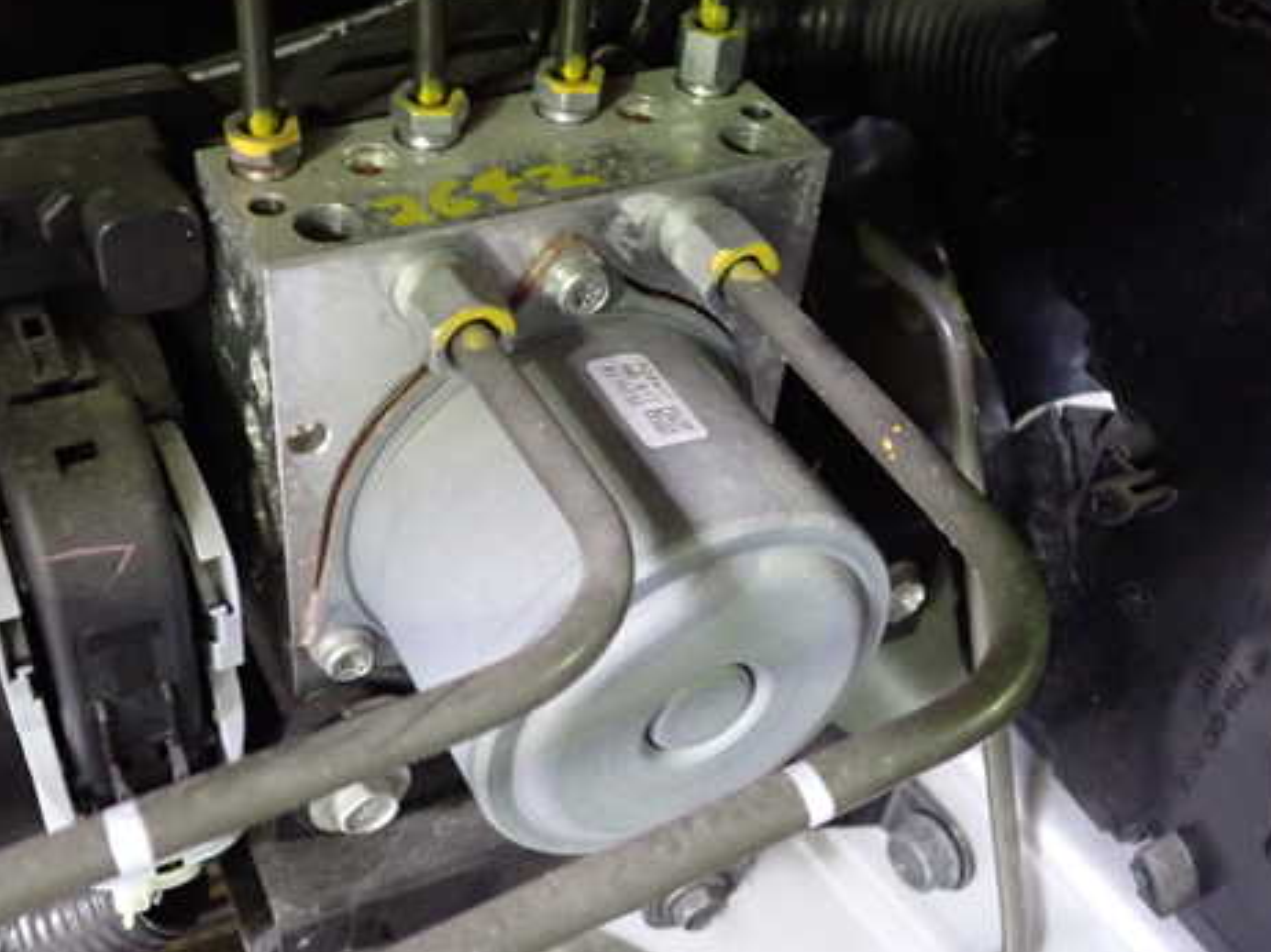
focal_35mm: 39
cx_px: 550
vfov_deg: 36.8
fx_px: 1431
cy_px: 448
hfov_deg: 47.8
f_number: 2.3
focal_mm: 5.4
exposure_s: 1/25
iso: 800
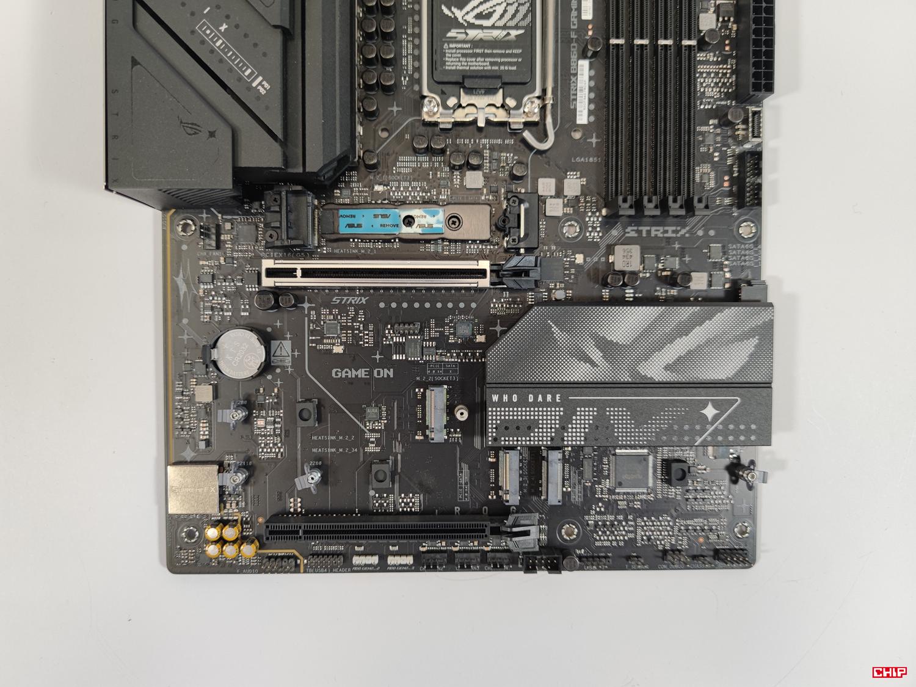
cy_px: 344
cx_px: 458
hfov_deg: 69.4
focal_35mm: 25
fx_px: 662
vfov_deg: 54.9
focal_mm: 6.78
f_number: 1.85
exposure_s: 1/100
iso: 91
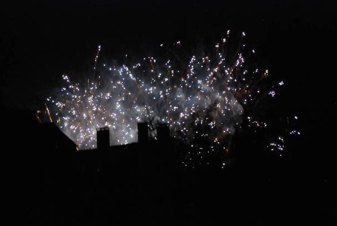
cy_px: 127
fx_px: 1533
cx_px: 150
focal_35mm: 164
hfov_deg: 12.5
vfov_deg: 8.4
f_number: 5.3
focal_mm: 95
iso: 1600
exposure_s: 1/10
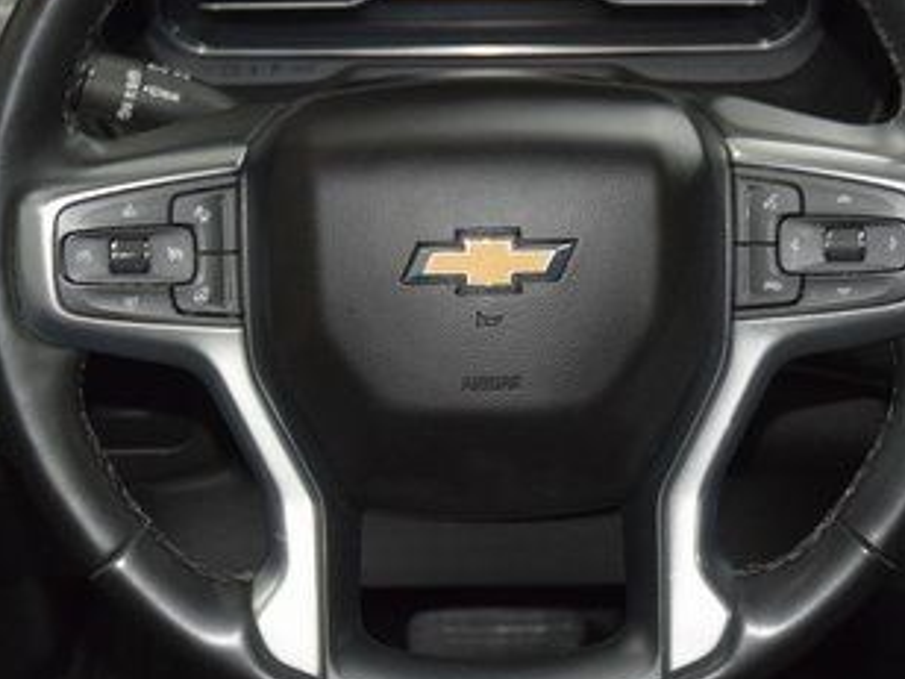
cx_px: 485
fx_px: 2118
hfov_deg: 24.1
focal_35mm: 81
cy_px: 216
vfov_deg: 18.2
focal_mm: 27
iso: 2500
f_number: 3.8
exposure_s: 1/30
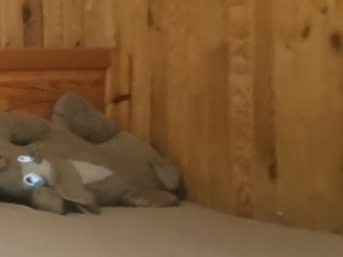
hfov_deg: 14.8
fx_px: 922
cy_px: 47
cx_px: -443
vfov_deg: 15.8
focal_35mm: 93
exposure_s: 1/20
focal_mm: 2.23
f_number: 2.2
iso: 500
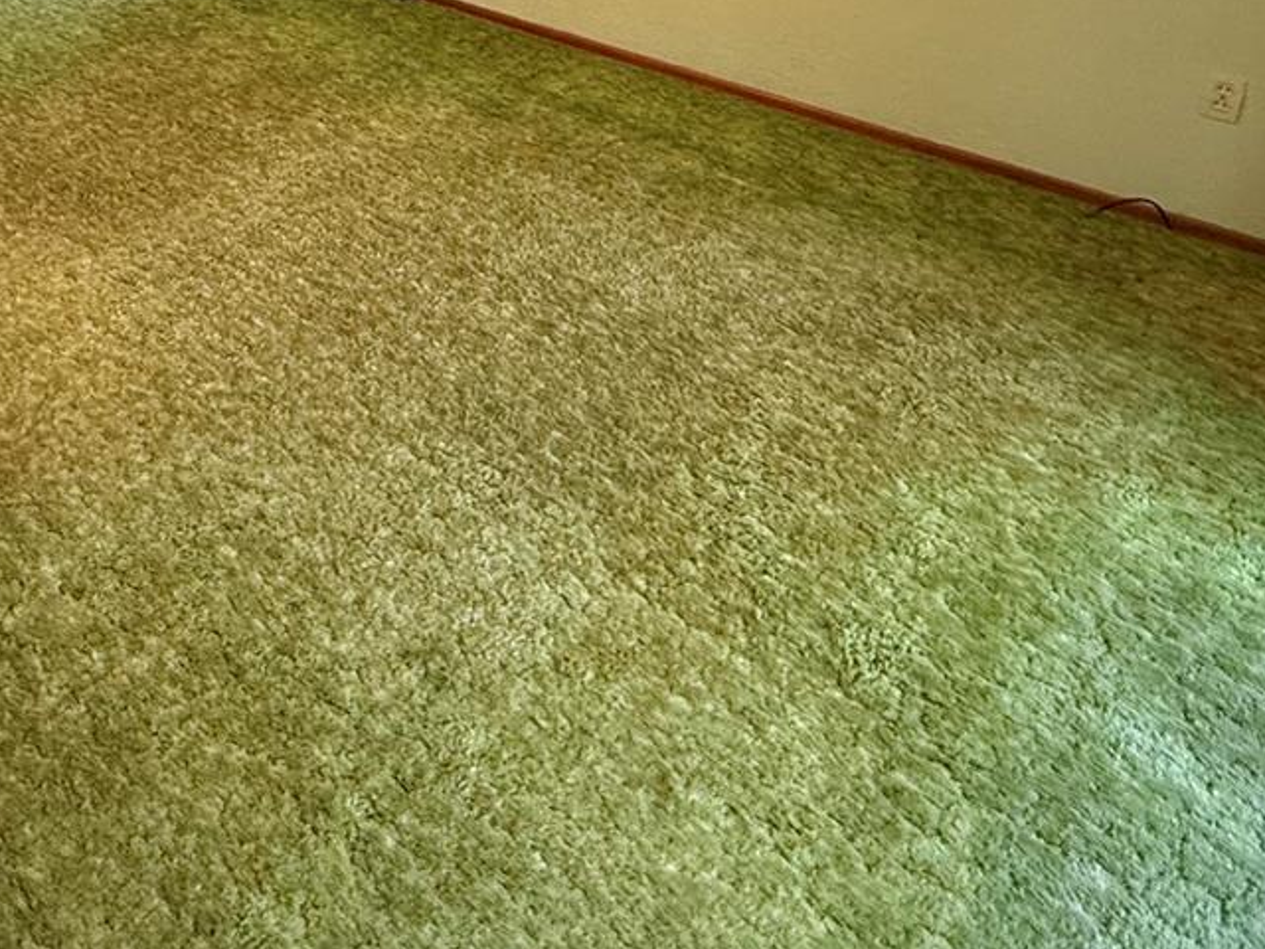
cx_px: 221
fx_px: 1279
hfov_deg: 49.0
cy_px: -93
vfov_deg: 35.0
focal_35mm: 35
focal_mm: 2.22
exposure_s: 1/60
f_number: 2.2
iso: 320
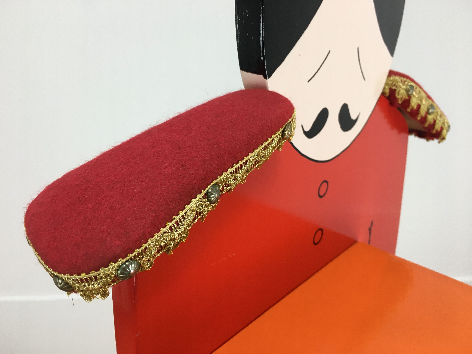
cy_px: 177
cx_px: 236
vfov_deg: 48.2
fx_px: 395
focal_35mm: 29
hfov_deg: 61.7
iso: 40
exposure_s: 1/33
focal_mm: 4.15
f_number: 2.2
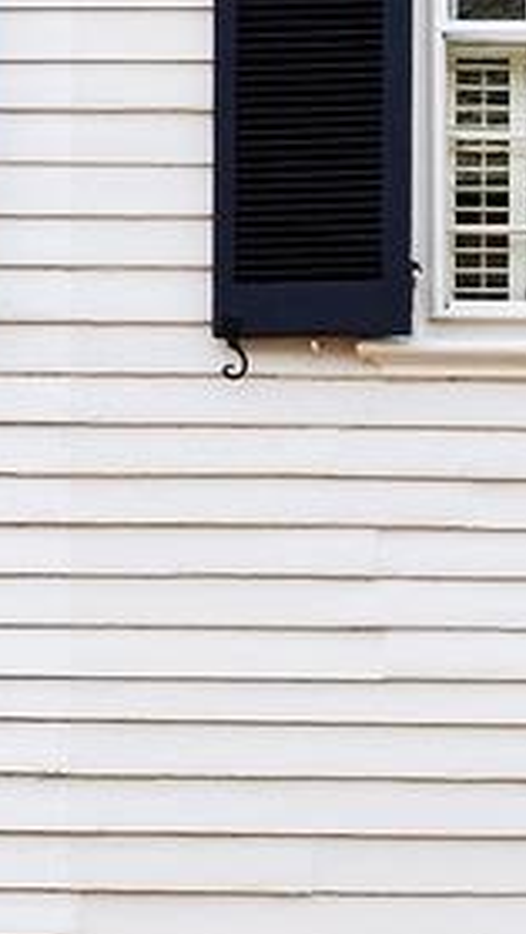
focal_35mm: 179
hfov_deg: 6.6
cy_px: -57
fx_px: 4437
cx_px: 982
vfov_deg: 11.9
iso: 400
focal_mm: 31
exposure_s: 1/160
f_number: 9
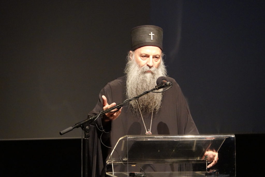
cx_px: 132
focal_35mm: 330
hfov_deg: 6.2
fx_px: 2429
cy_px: 88
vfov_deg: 4.2
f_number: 4
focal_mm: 120.91
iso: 3200
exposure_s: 1/60
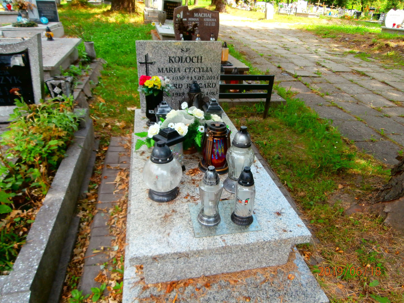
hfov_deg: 71.6
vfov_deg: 56.8
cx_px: 202
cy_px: 152
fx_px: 280
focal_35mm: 24
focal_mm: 4.2
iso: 100
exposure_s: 1/200
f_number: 3
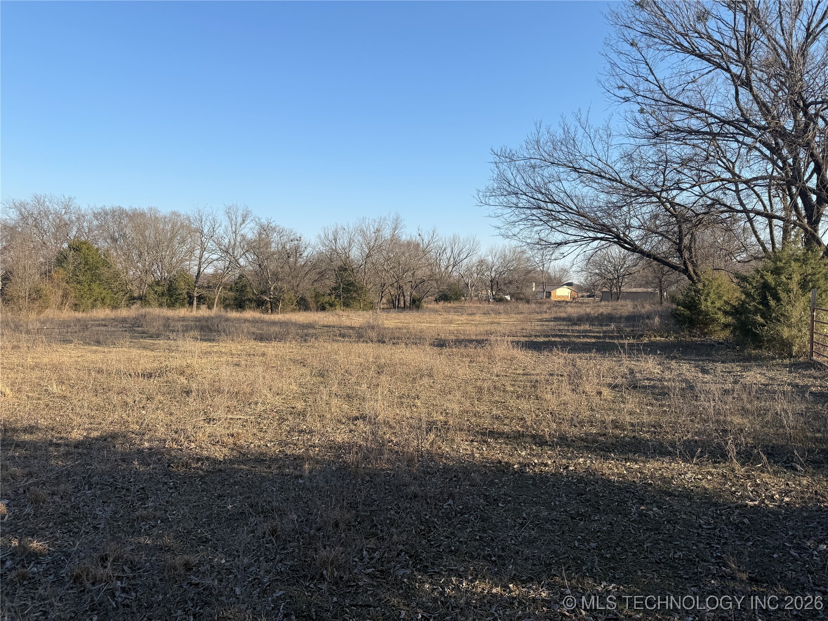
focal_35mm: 24
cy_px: 310
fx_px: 574
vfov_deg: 56.8
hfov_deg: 71.6
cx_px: 414
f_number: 1.78
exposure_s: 1/2525
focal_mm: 6.76
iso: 80
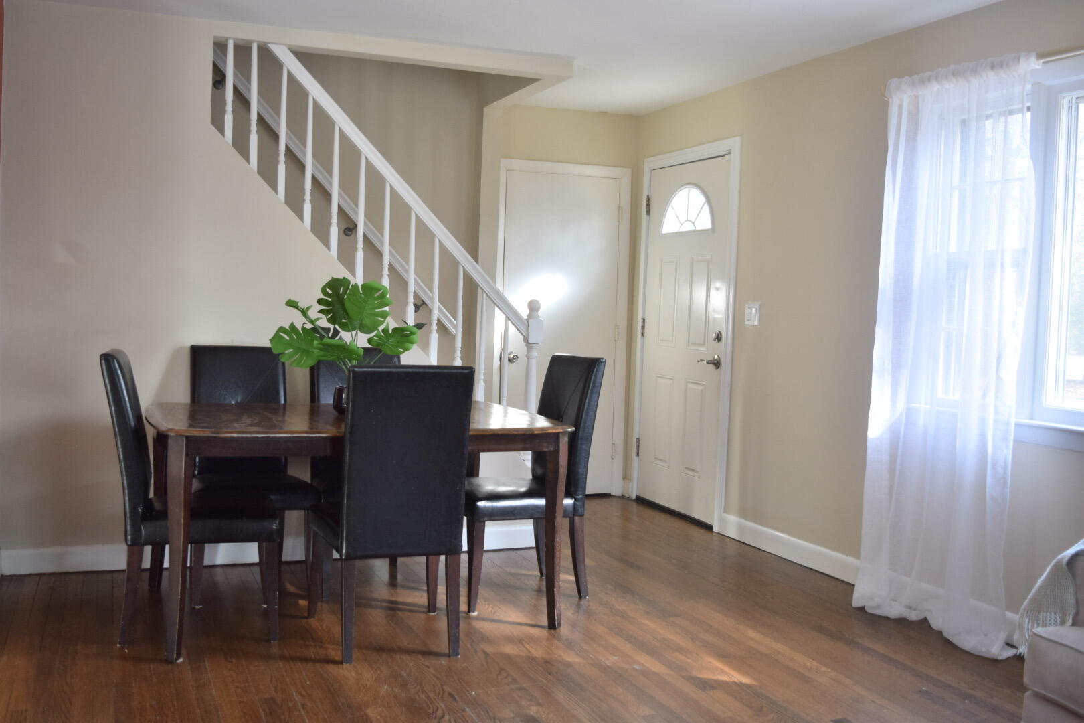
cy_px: 362
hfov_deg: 55.1
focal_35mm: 34
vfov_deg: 38.4
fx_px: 1039
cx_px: 542
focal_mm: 23
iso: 400
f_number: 4
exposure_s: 1/60
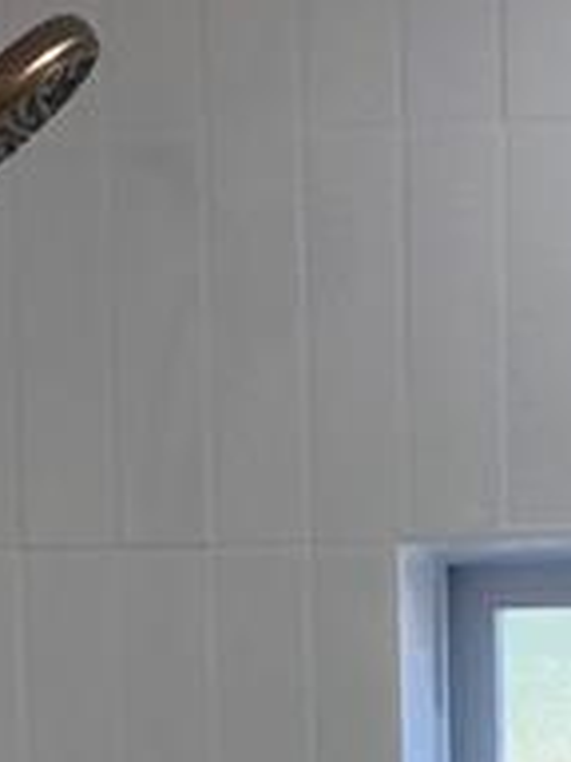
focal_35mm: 175
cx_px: 742
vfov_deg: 10.5
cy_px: 1449
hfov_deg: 8.4
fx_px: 3849
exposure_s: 1/120
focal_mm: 3.99
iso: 64
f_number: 1.8
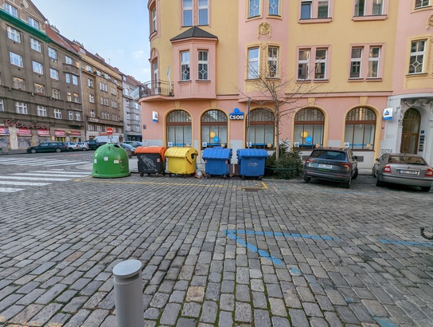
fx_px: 200
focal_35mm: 16
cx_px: 216
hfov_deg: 94.4
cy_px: 164
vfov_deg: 78.3
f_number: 2.2
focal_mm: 2.35
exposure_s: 1/537
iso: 51
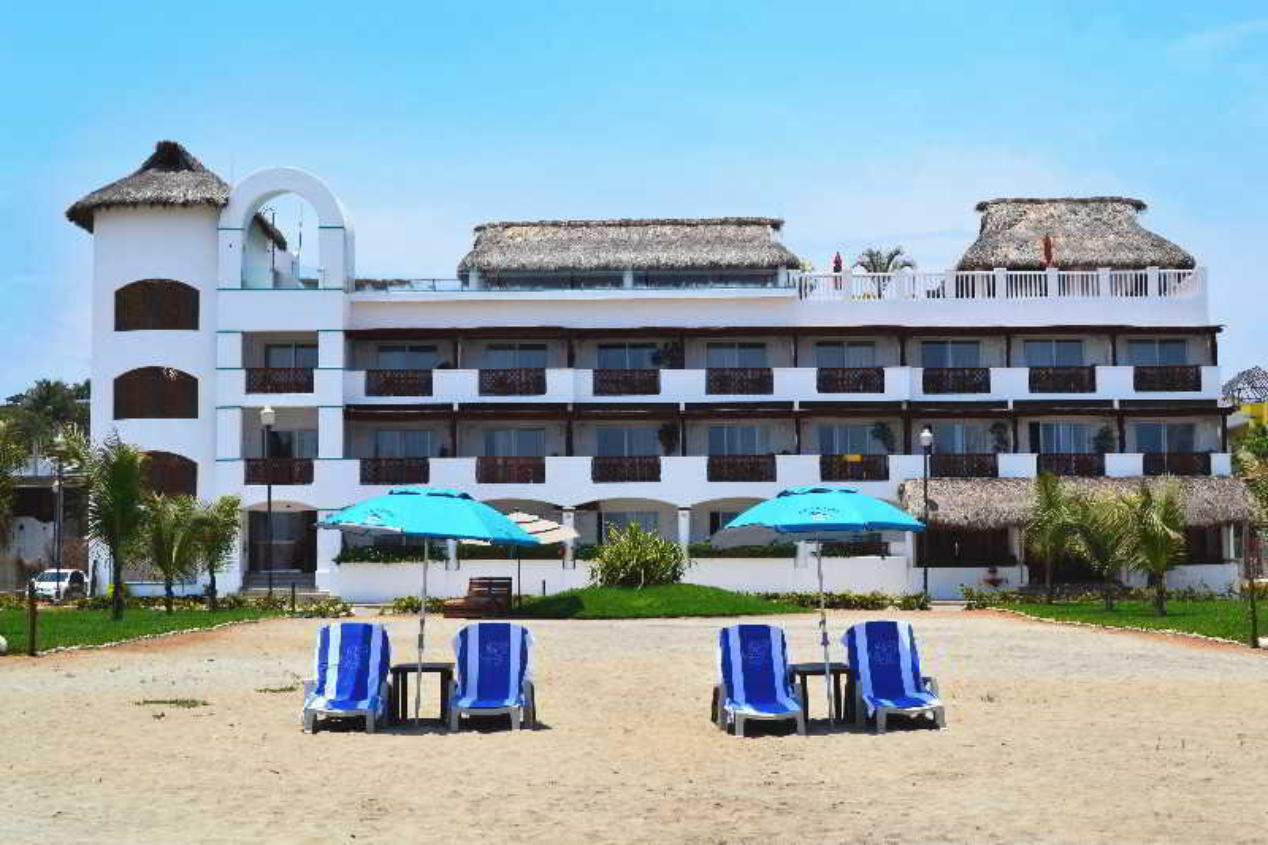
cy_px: 422
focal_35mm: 52
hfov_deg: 37.9
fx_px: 1849
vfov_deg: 25.7
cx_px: 634
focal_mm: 35
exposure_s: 1/500
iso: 280
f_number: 11
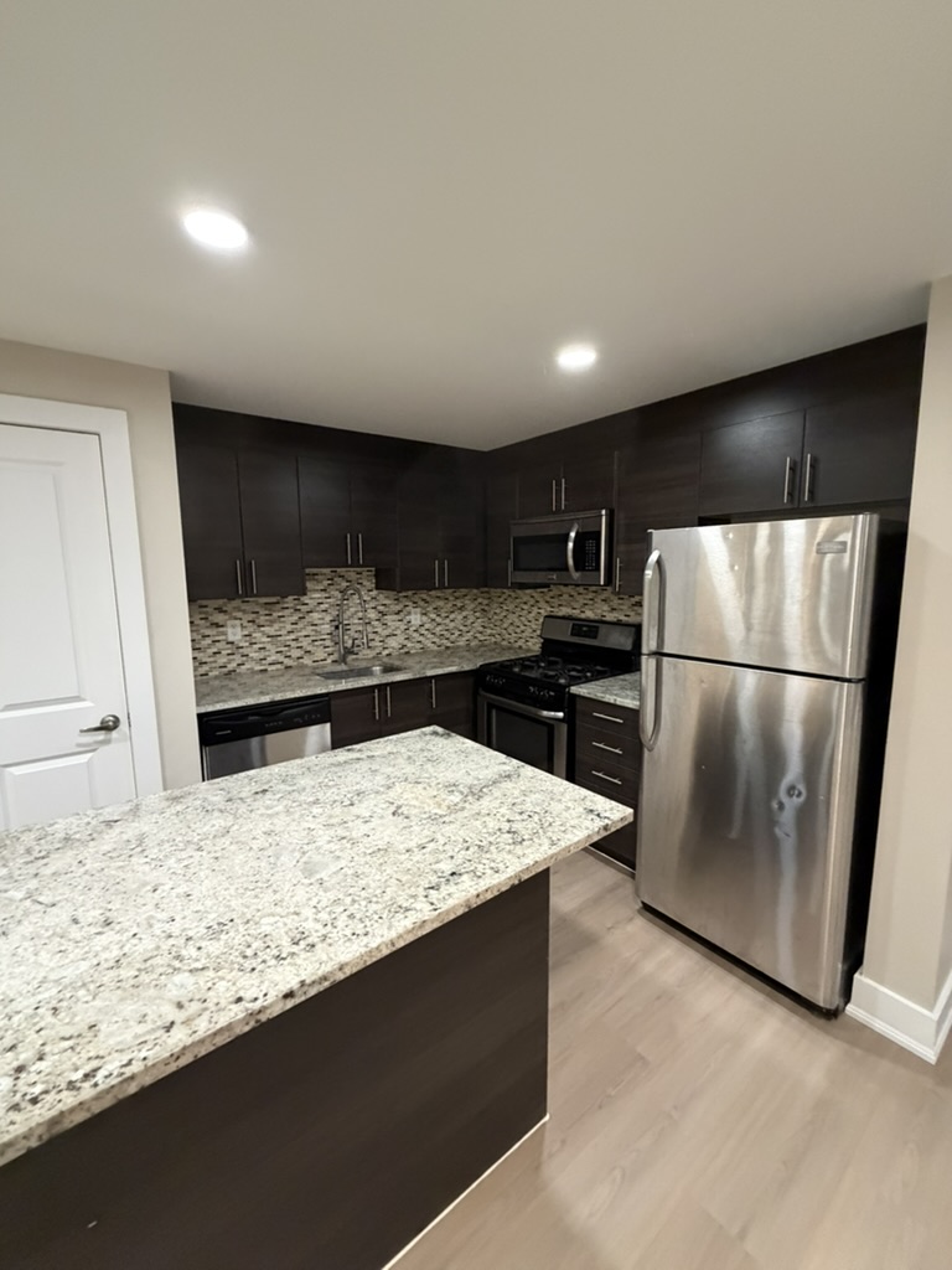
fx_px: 513
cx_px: 476
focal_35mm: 14
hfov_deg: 85.7
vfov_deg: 102.1
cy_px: 635
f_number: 2.2
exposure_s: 1/60
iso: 640
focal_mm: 2.22
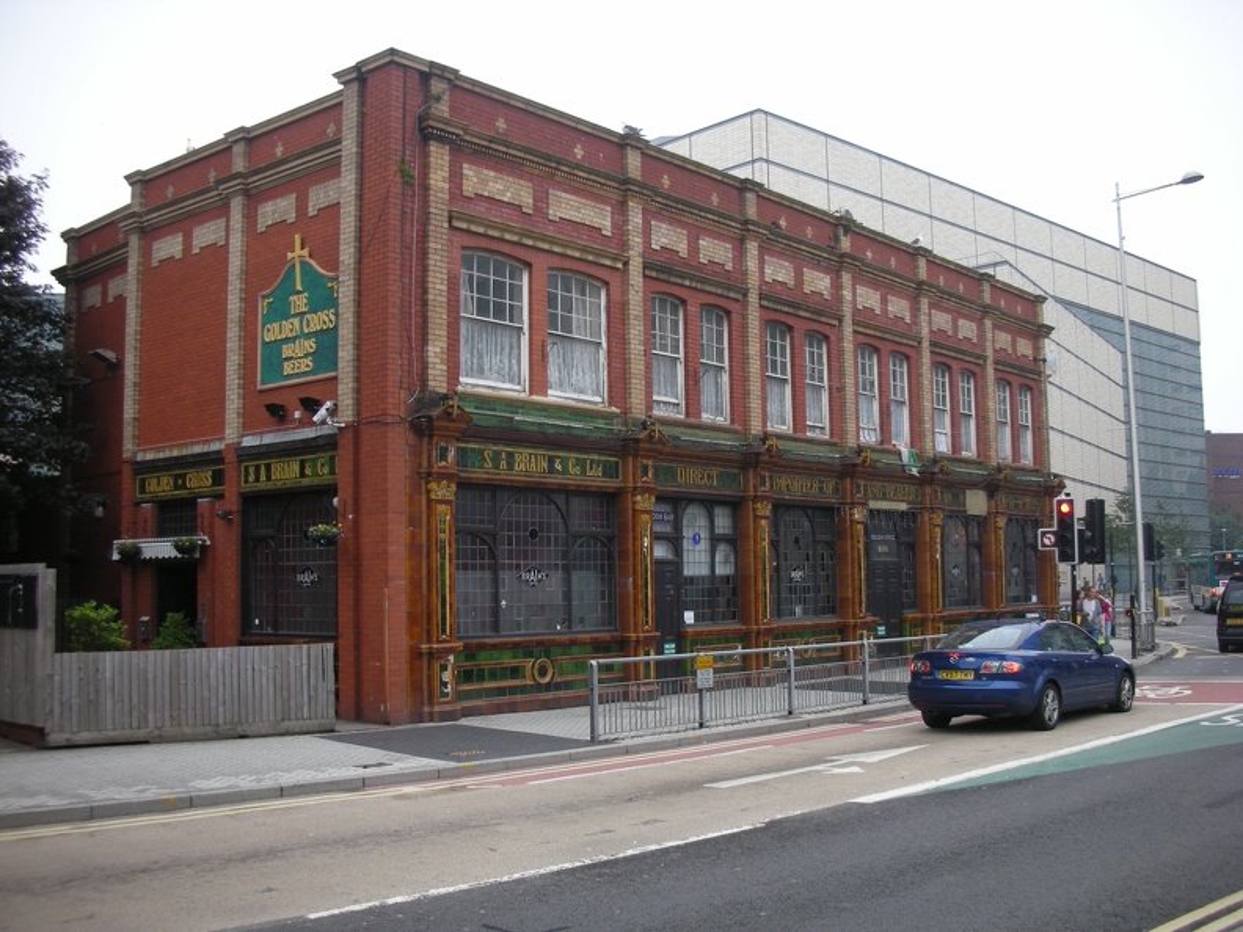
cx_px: 622
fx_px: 1257
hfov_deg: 52.6
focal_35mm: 35
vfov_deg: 40.7
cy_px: 466
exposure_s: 1/123
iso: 50
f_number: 2.8
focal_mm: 5.8
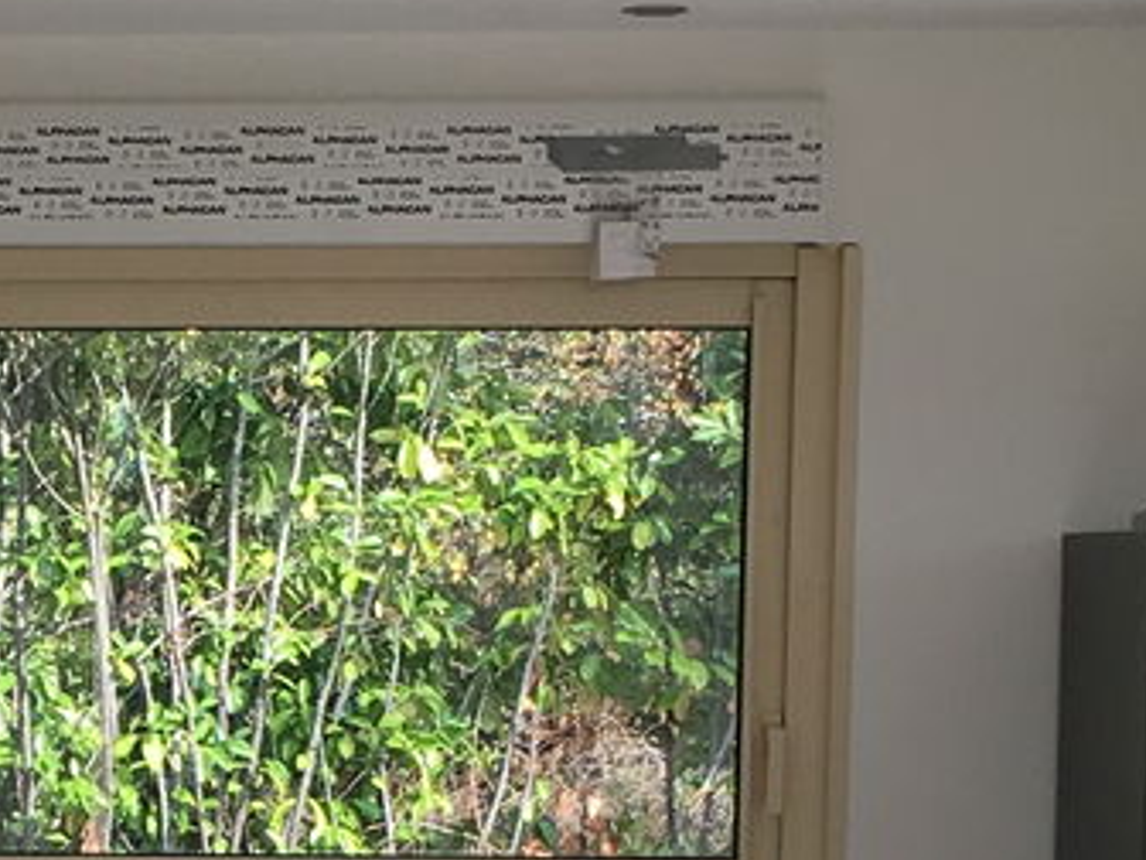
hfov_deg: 14.0
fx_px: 4569
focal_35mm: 138
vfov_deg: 10.6
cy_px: 959
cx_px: -147
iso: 25
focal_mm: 4.15
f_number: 2.2
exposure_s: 1/322
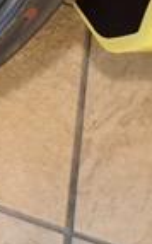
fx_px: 851
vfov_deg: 15.1
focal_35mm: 128
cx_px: -326
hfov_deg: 8.4
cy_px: -128
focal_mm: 3.58
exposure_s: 1/24
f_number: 1.9
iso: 250
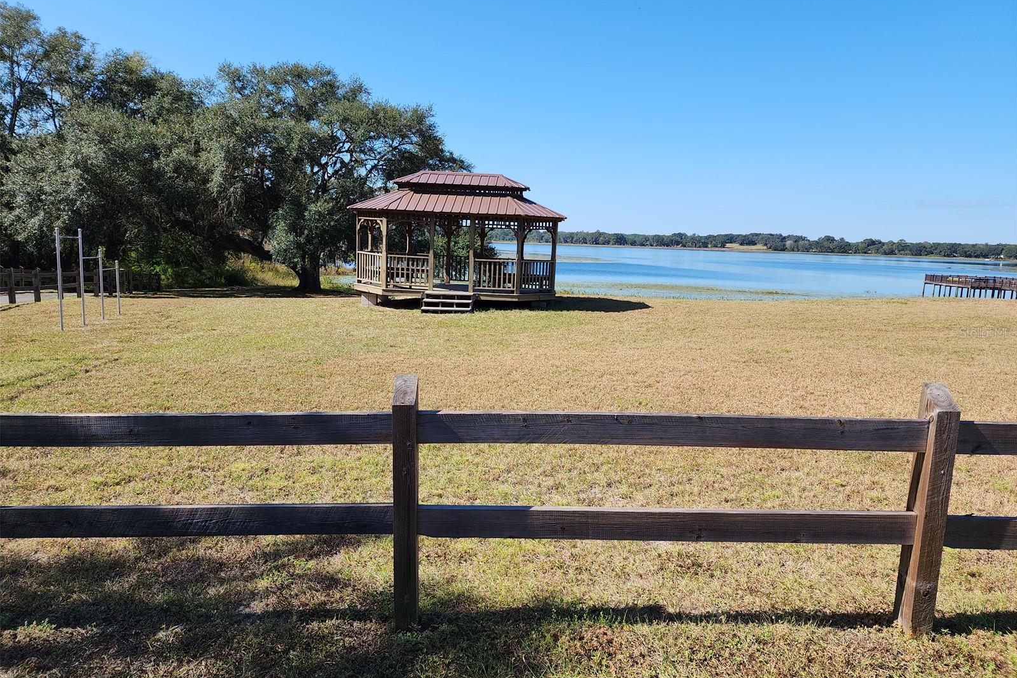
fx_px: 678
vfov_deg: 53.1
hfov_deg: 73.7
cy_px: 332
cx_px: 509
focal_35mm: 24
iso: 12
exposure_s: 1/812
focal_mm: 6.4
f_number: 1.8
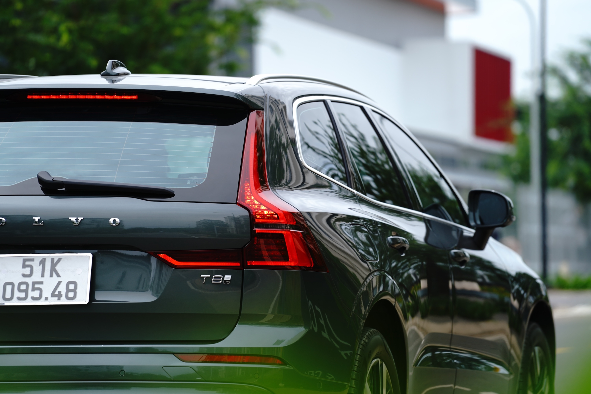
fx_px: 3234
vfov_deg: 7.0
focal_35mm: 197
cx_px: 296
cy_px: 197
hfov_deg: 10.4
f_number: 4
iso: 100
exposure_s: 1/400
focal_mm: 197
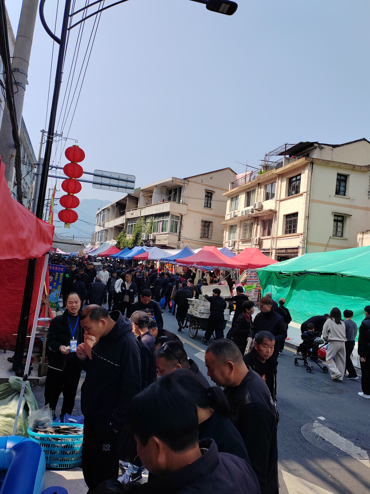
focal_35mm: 27
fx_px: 385
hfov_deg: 51.4
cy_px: 247
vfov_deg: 65.3
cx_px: 185
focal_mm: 5.52
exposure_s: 1/1700
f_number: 1.9
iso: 100
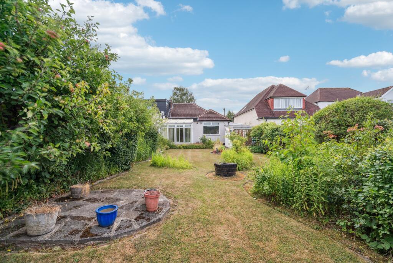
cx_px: 196
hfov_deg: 96.7
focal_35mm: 16
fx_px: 175
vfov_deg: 73.8
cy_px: 132
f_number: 5.6
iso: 640
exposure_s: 1/640
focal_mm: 16
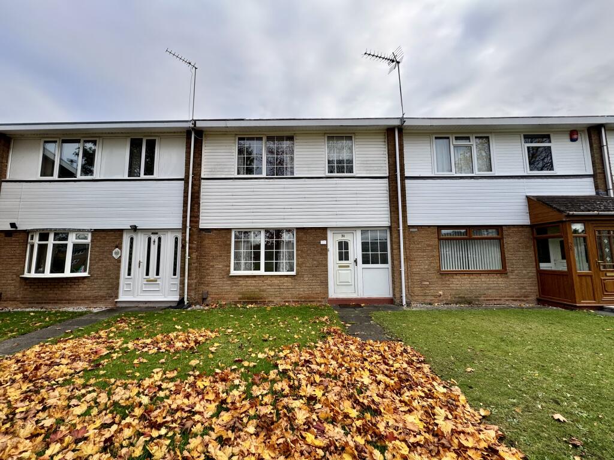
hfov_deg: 102.1
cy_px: 230
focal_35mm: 14
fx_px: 248
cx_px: 307
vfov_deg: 85.7
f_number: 2.2
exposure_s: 1/109
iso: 40
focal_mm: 2.22
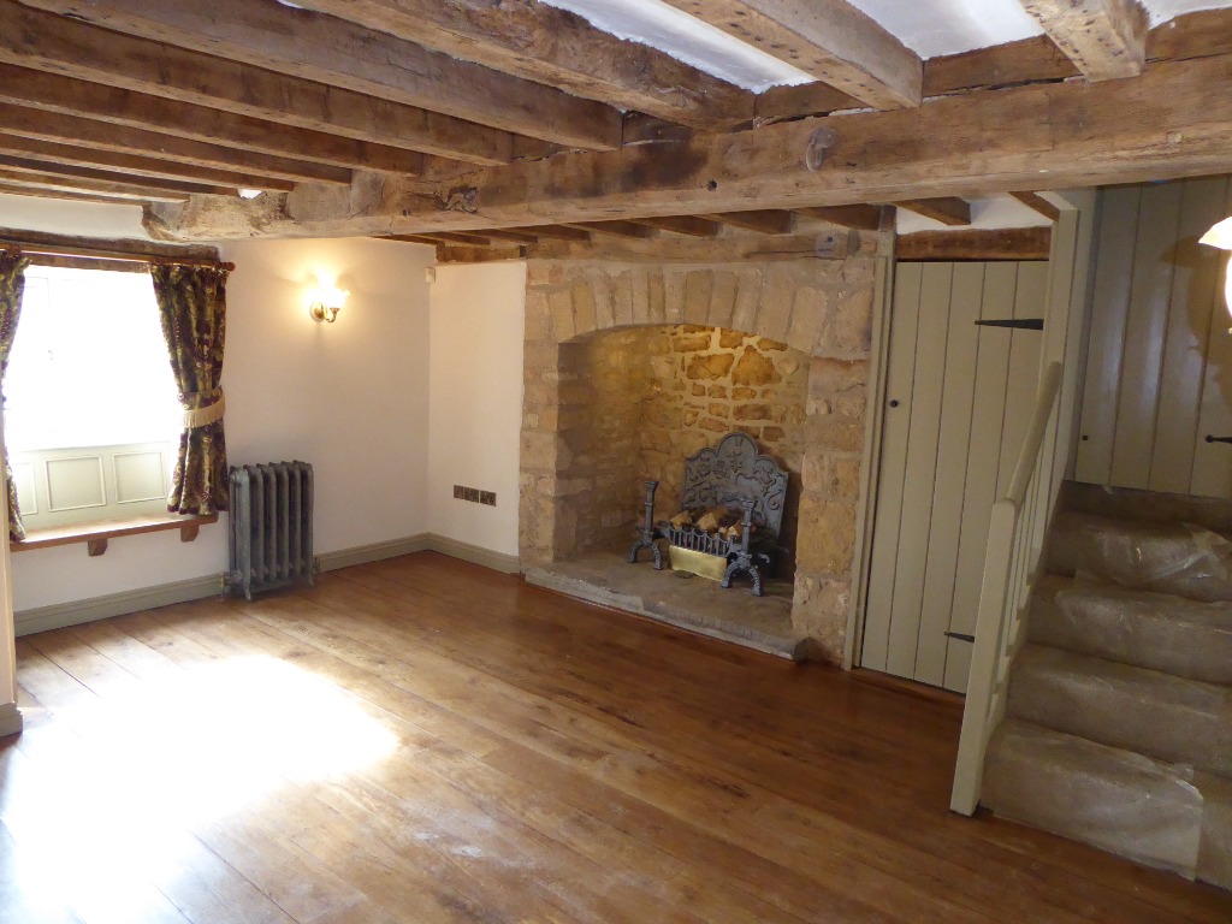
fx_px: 890
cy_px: 462
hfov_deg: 69.4
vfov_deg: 54.9
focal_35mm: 25
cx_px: 616
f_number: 3.3
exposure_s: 1/60
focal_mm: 4.3
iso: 800
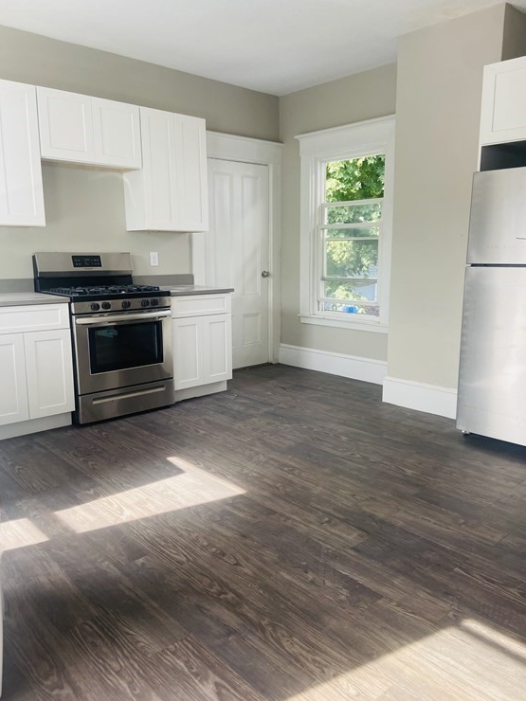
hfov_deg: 51.3
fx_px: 547
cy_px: 354
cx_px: 270
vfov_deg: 65.3
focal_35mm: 27
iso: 50
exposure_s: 1/122
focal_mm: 4.25
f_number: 1.8
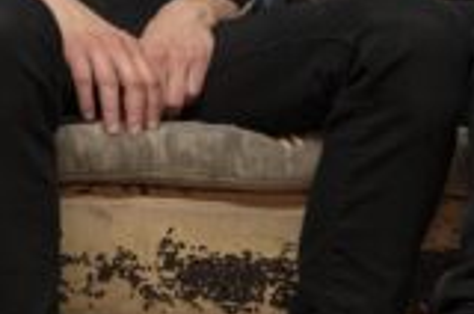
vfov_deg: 9.1
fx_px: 1958
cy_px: 13
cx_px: -219
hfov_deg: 13.1
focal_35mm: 149
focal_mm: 31
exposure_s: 1/125
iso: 1600
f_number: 2.8
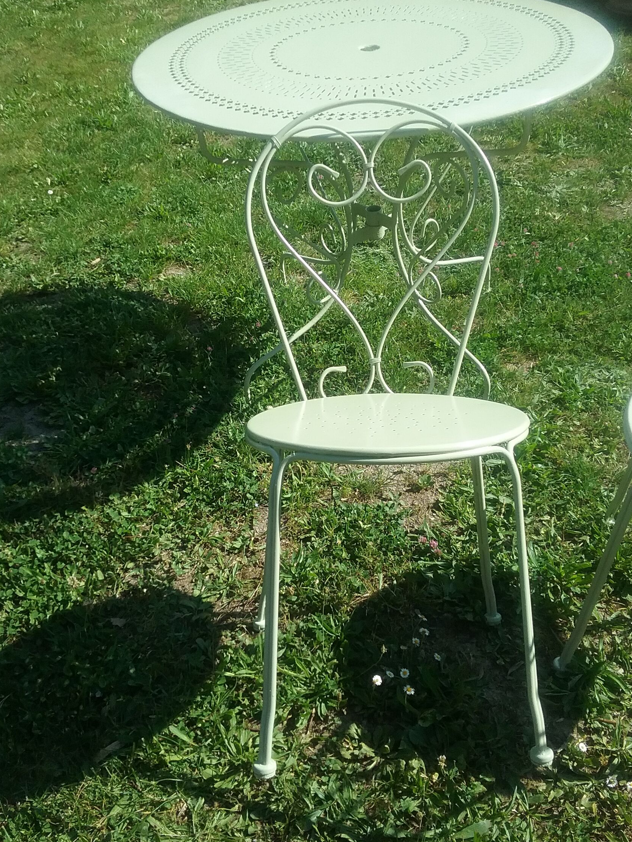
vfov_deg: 51.3
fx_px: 876
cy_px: 403
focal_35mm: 36
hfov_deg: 39.7
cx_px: 322
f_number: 2.2
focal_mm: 3.3
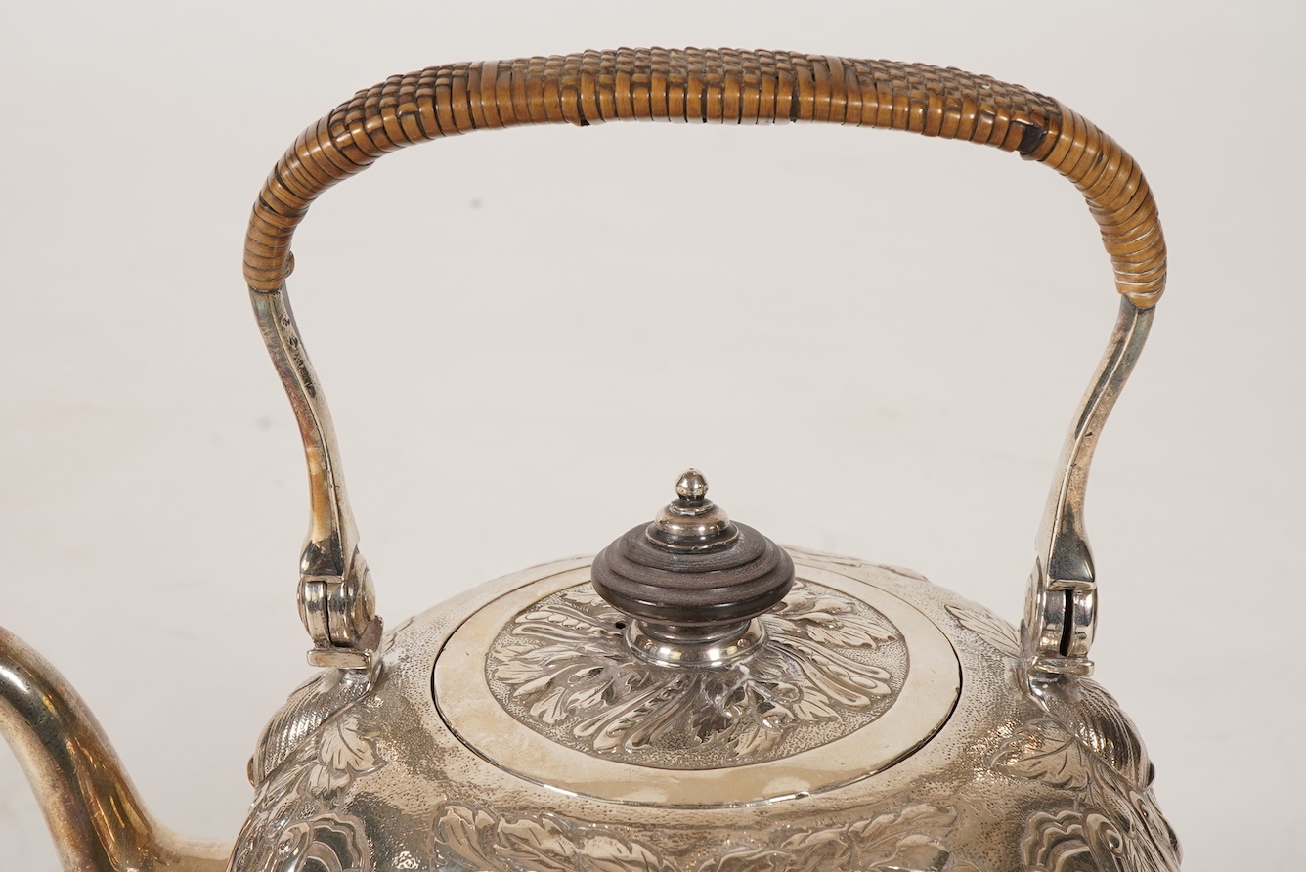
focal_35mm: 53
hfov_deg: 37.5
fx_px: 1923
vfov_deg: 25.5
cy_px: 421
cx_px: 675
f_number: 22
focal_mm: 30
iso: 400
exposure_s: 1/125
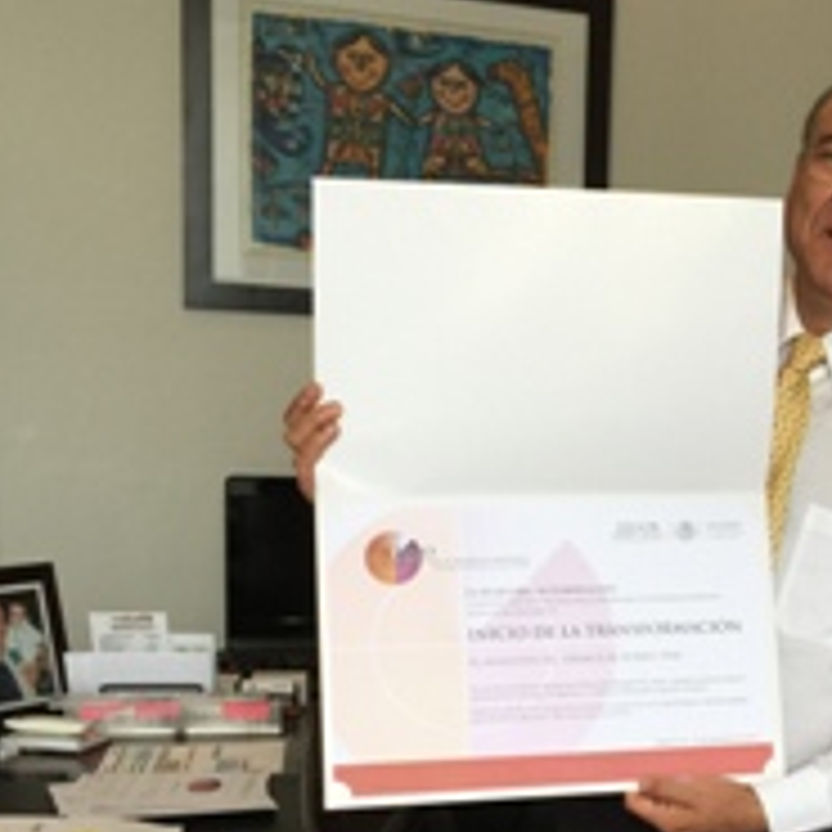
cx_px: 819
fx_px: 1686
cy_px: 612
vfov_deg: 27.4
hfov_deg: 26.4
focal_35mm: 62
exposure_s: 1/30
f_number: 2.2
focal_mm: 4.15
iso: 32
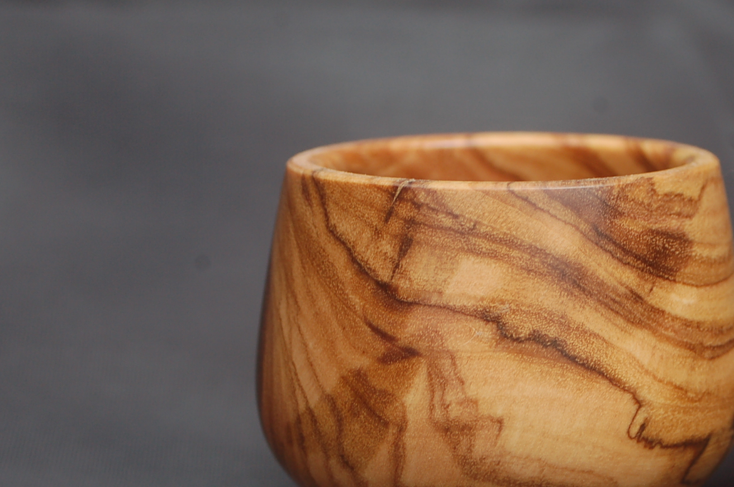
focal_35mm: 206
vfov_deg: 6.6
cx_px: 526
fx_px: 4192
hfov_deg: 10.0
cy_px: 287
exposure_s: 1/200
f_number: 8
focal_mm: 80
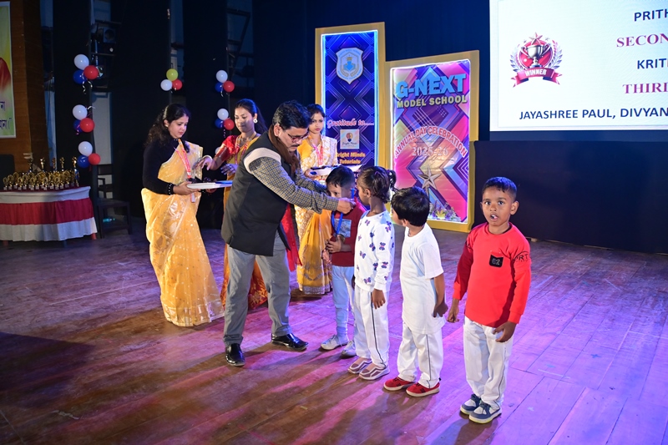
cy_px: 222
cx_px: 334
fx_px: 849
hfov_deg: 43.0
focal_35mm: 46
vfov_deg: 29.4
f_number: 4.8
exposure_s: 1/200
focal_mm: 30.5
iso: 640
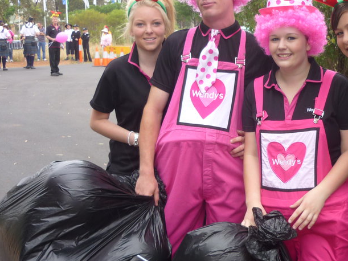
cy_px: 146
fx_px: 543
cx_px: 252
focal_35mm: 54
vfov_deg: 27.0
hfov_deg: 34.9
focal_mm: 5.5
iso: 80
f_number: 2.8
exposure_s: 1/80
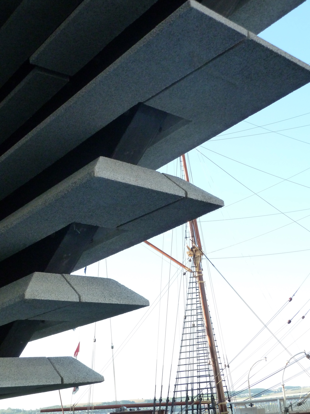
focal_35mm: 48
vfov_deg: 39.7
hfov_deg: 30.3
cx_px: 155
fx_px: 573
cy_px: 207
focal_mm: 7.9
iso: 400
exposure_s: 1/250
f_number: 4
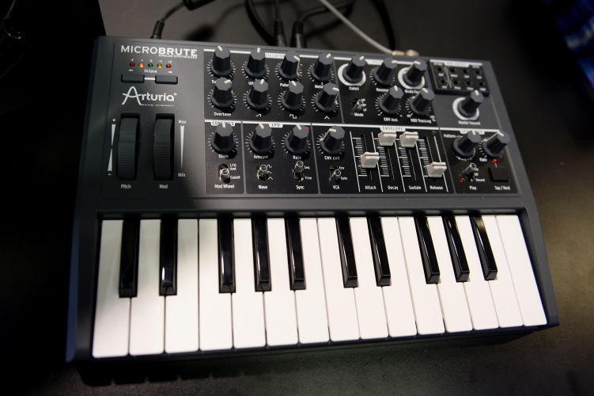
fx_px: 478
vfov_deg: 44.9
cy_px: 198
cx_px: 297
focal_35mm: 29
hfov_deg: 63.7
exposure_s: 1/125
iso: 800
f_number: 3.5
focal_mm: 29
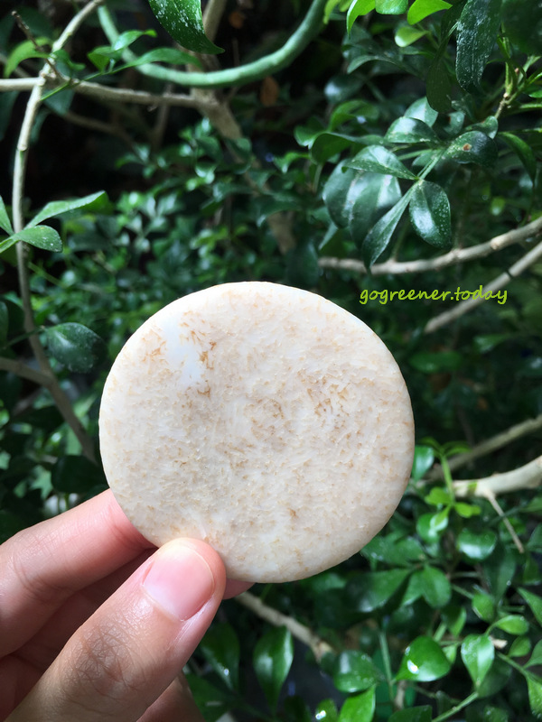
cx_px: 271
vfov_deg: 61.7
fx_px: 605
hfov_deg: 48.2
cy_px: 361
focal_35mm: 29
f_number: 2.2
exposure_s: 1/228
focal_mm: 4.15
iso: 25
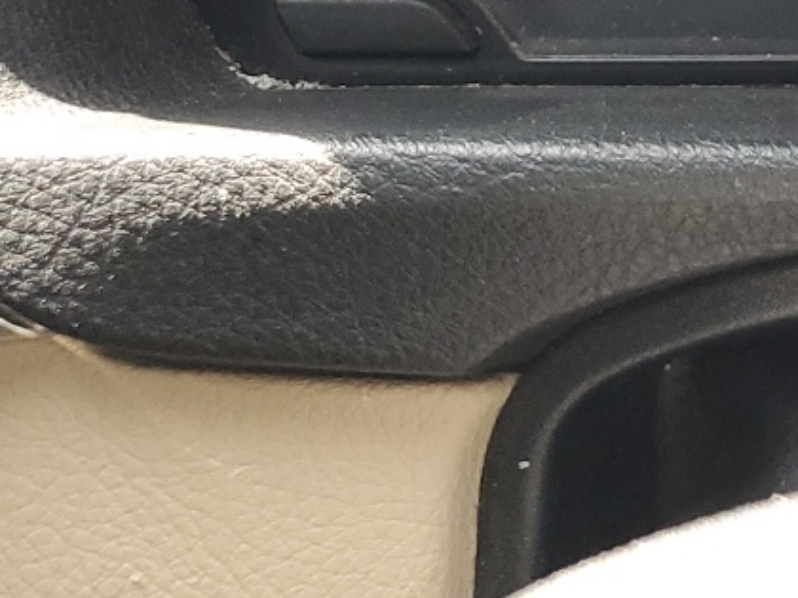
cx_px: 1396
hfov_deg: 16.8
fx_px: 2282
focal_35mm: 99
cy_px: -463
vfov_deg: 13.5
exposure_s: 1/120
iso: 76
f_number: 1.5
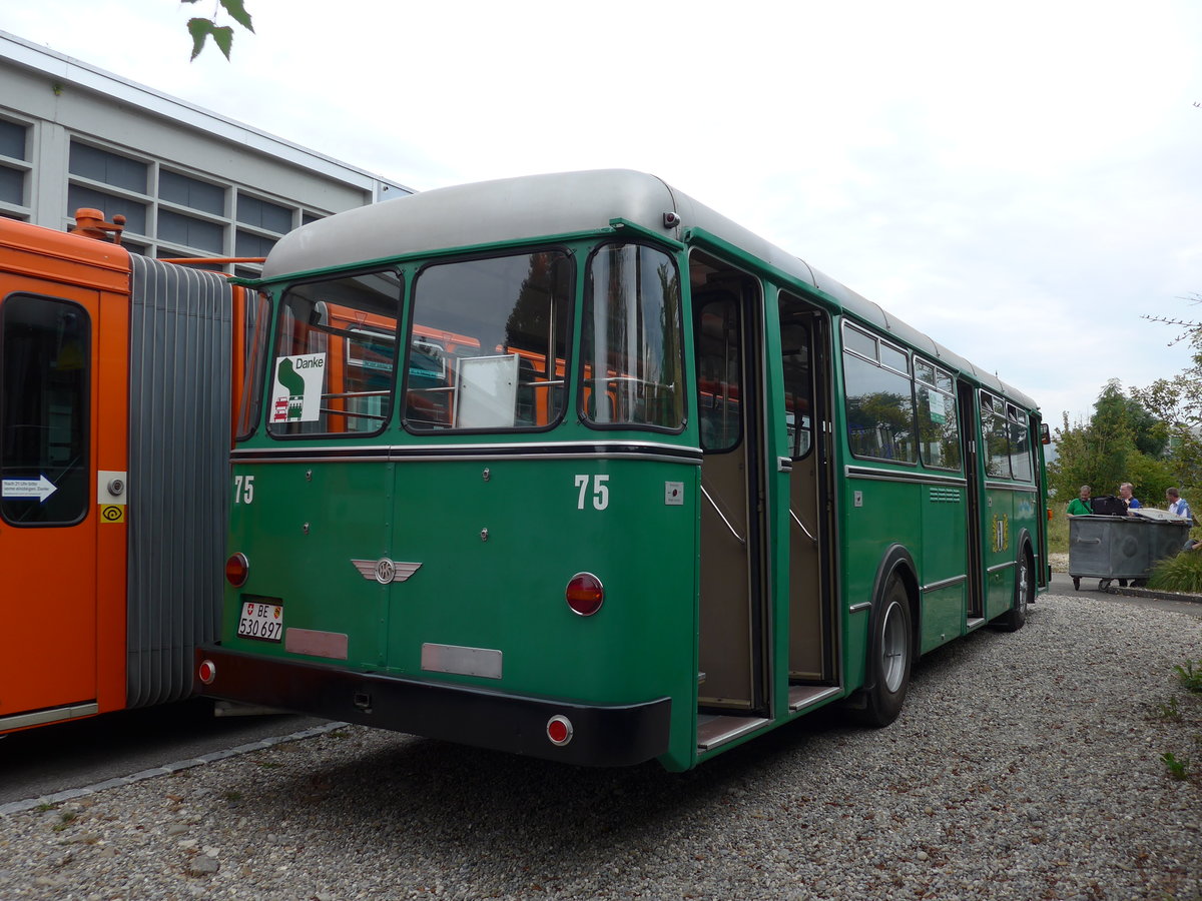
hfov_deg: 61.7
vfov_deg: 48.2
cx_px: 601
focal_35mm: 29
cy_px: 450
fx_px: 1007
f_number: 2.8
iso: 80
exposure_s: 1/500
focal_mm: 6
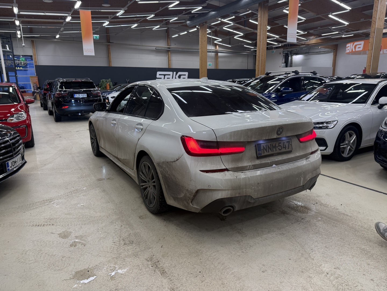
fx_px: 268
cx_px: 194
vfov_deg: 56.8
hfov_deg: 71.6
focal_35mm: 24
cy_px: 146
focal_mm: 6.76
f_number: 1.78
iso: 100
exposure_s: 1/100
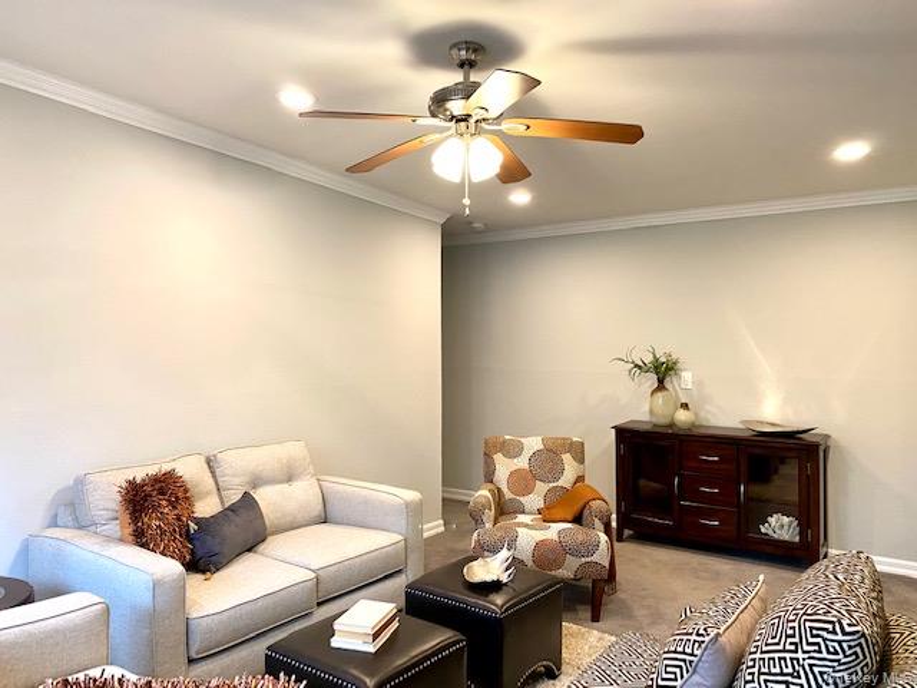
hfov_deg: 67.3
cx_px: 458
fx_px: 689
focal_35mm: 26
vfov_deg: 53.1
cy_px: 344
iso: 160
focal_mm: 4.25
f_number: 1.8
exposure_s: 1/60
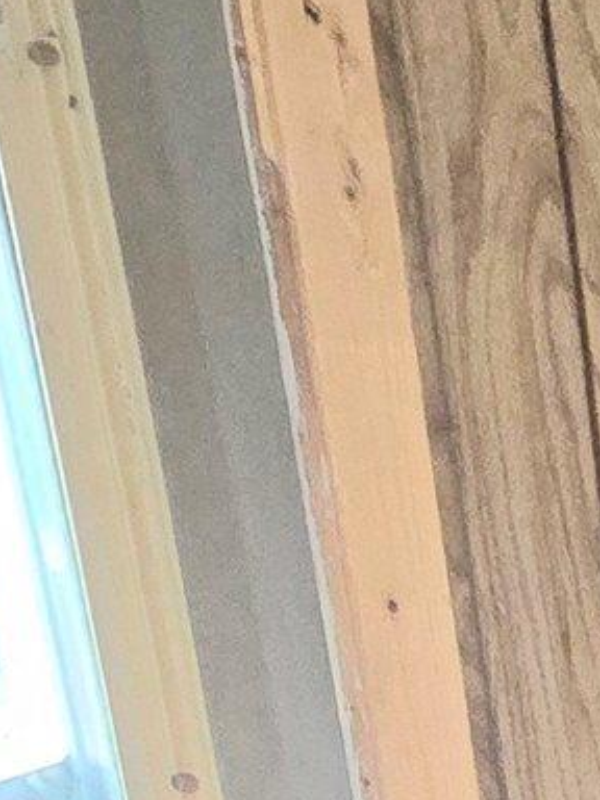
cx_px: 1446
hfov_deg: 13.6
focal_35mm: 78
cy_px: 1542
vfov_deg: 18.2
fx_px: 1803
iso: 800
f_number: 2.2
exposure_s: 1/60.2
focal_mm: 2.2
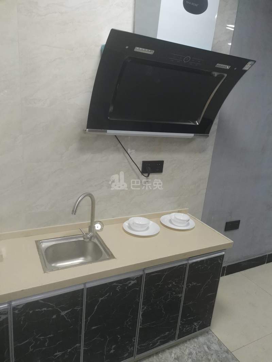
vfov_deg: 67.3
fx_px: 272
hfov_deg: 53.1
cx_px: 136
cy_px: 181
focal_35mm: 26
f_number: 1.8
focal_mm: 4.75
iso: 400
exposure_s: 1/100
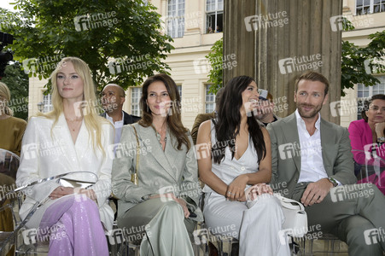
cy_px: 128
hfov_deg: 58.8
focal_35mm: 32
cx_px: 192
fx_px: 342
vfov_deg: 41.1
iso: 500
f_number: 6.3
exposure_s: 1/250
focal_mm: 32
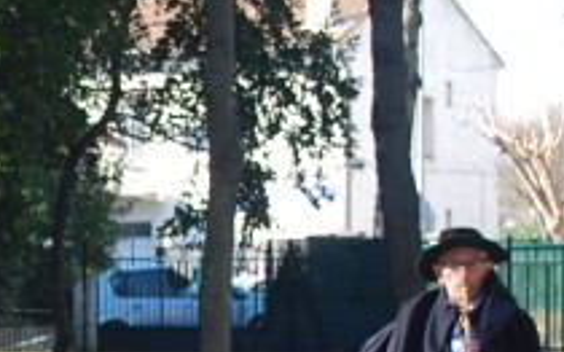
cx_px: -312
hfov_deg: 8.8
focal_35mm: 233
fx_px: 3579
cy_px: 415
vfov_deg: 5.6
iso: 200
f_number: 5.6
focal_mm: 32
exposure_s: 1/125
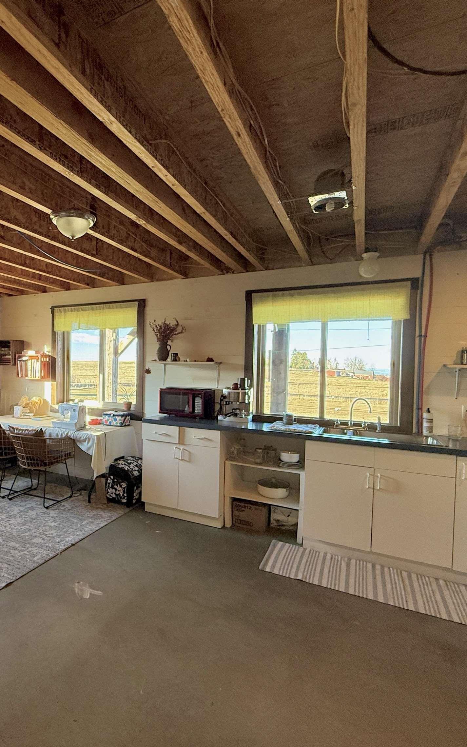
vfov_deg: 85.1
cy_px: 376
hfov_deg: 57.1
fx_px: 407
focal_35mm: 20
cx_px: 126
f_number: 2.2
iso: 200
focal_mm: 2.22
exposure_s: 1/99
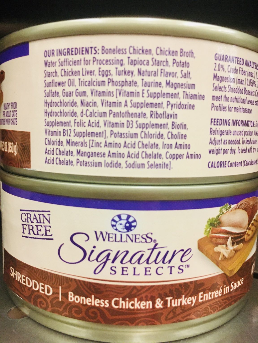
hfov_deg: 48.2
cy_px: 172
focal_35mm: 29
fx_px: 288
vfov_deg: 61.7
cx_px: 129
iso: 160
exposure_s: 1/30
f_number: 2.2
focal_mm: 4.15
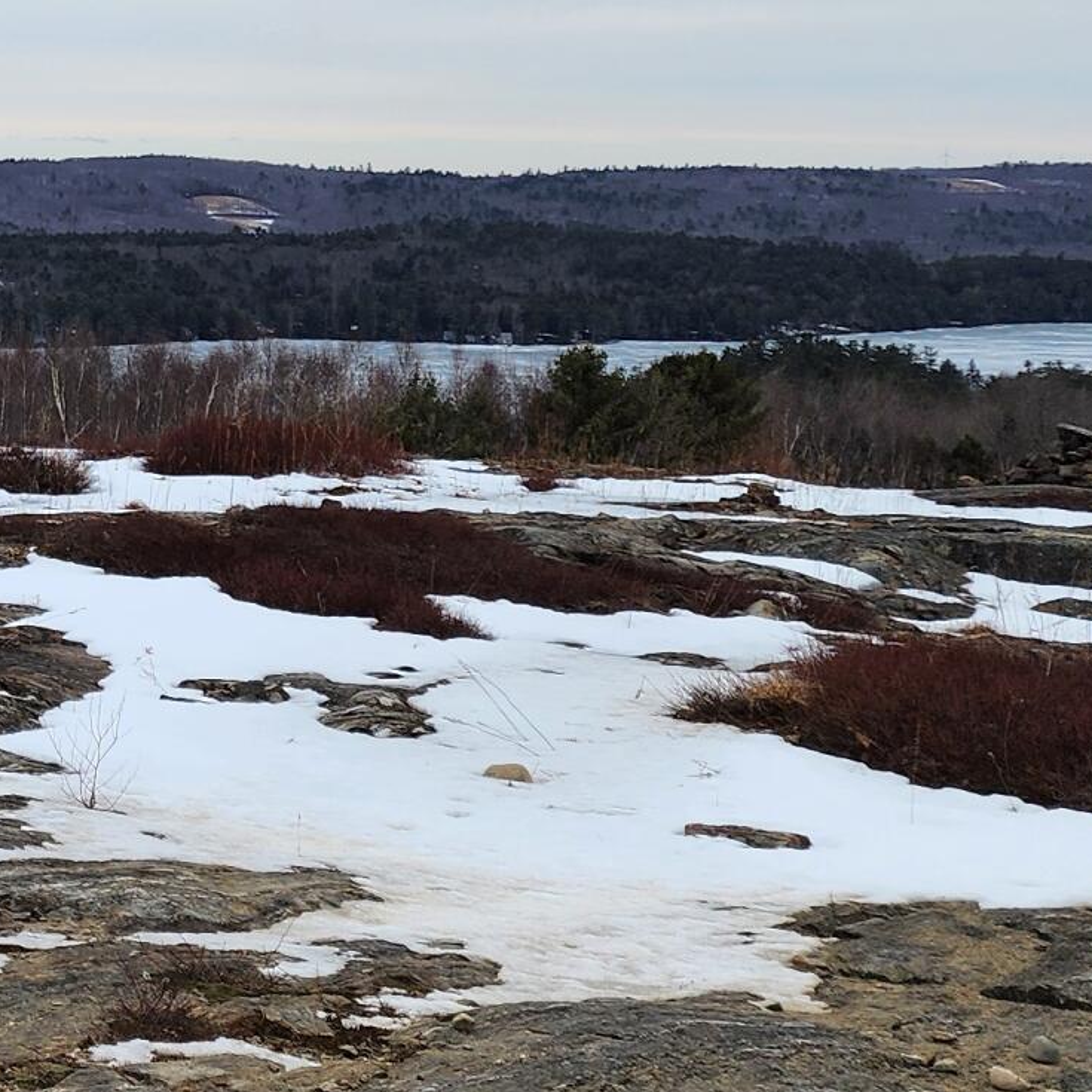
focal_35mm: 83
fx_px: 2962
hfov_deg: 18.4
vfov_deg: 20.5
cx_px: -559
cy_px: 149
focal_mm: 6.4
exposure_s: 1/550
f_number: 1.8
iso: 12
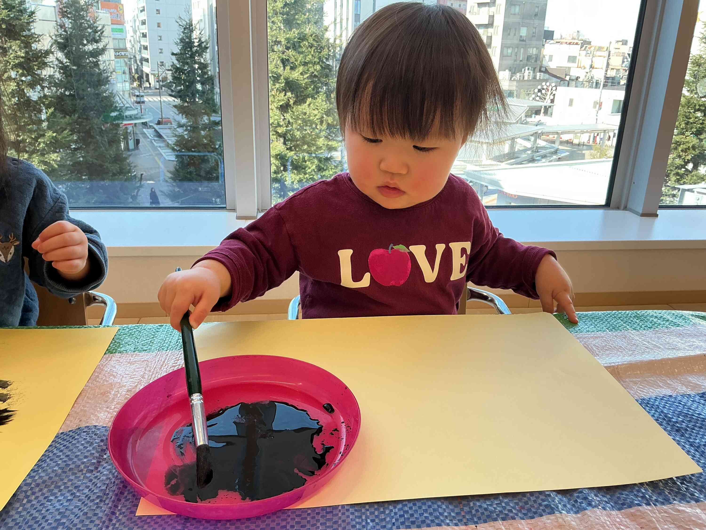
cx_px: 353
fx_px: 591
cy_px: 265
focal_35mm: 29
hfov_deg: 61.7
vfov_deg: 48.2
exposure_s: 1/120
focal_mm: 3
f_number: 1.8
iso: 25
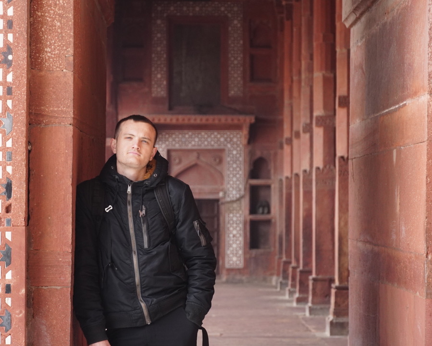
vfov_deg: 10.6
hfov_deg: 13.2
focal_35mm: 146
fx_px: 1867
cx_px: 199
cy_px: 173
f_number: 5.6
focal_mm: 86
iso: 1600
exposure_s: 1/320
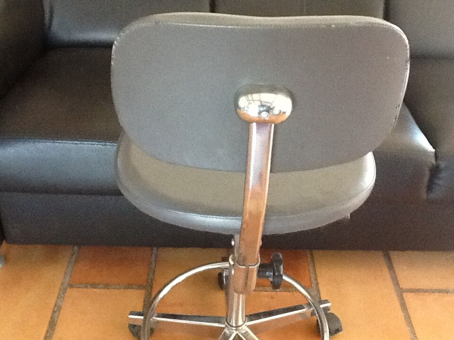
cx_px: 227
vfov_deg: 32.9
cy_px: 170
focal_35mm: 44
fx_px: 577
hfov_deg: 42.9
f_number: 2.4
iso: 320
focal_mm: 2.03
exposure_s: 1/30
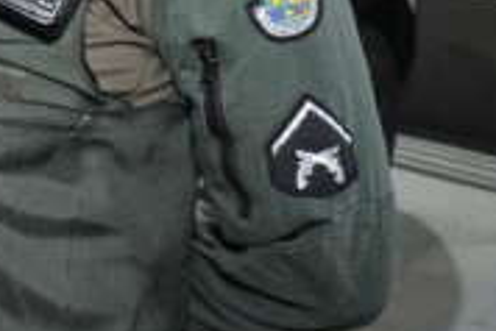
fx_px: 1117
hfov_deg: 20.2
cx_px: -320
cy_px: -140
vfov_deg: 15.7
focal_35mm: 81
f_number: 5
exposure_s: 1/160
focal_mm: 24
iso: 8000
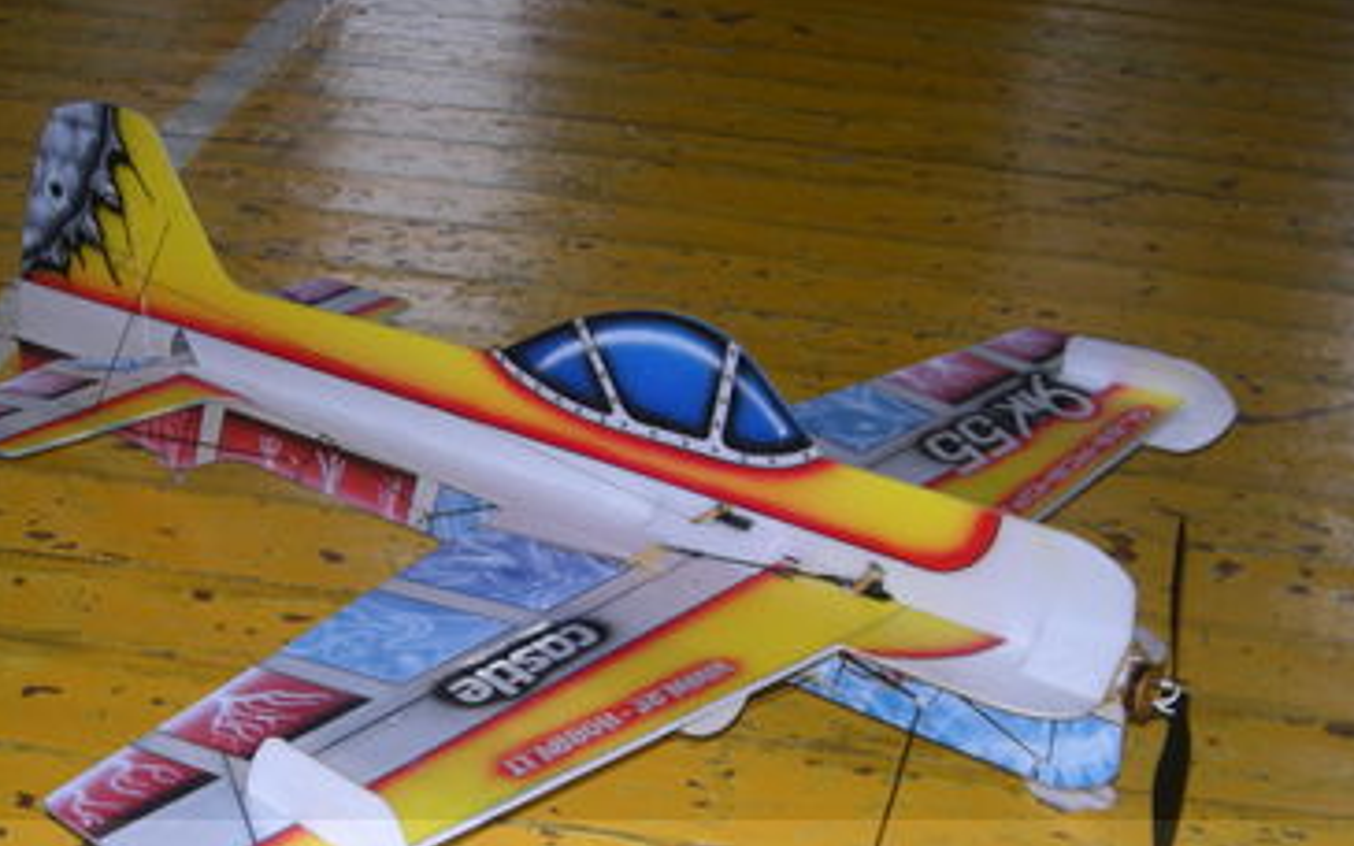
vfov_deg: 19.9
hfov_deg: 31.4
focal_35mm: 65
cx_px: 497
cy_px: 612
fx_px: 2398
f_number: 2.8
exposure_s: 1/56
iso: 64
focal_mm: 5.7
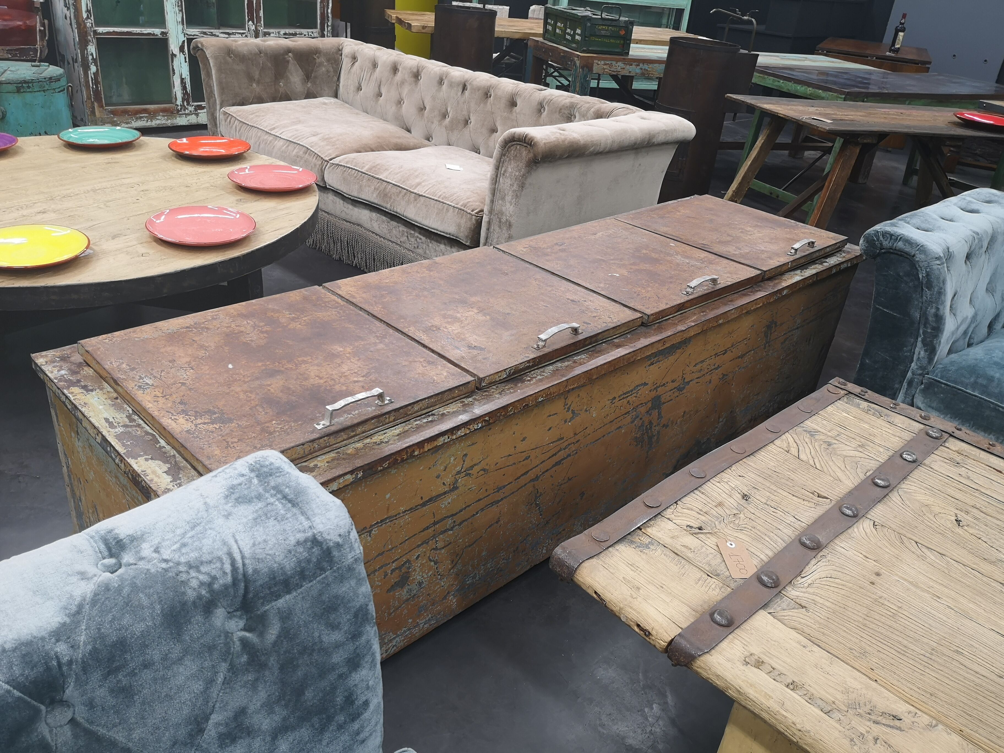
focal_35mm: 27
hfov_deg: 65.3
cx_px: 502
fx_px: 783
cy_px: 376
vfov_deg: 51.4
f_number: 1.8
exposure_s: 1/50
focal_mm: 5.58
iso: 125
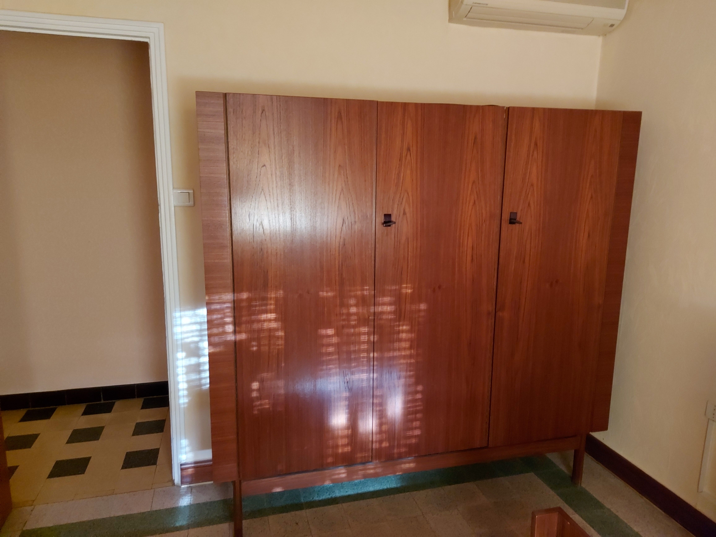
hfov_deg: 71.6
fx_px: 496
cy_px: 268
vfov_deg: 56.8
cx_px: 358
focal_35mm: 24
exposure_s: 1/17
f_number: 1.8
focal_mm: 5.23
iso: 1000
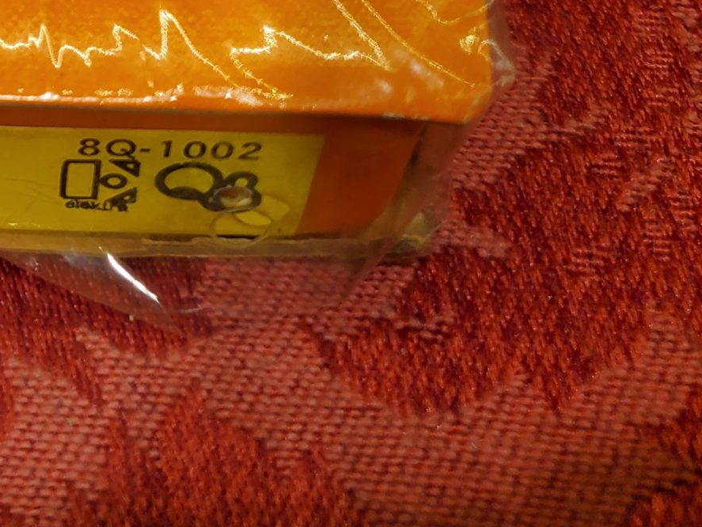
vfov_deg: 18.2
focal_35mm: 75
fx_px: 1522
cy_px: -175
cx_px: -195
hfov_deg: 23.2
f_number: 1.5
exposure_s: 1/202
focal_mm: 4.3
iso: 50
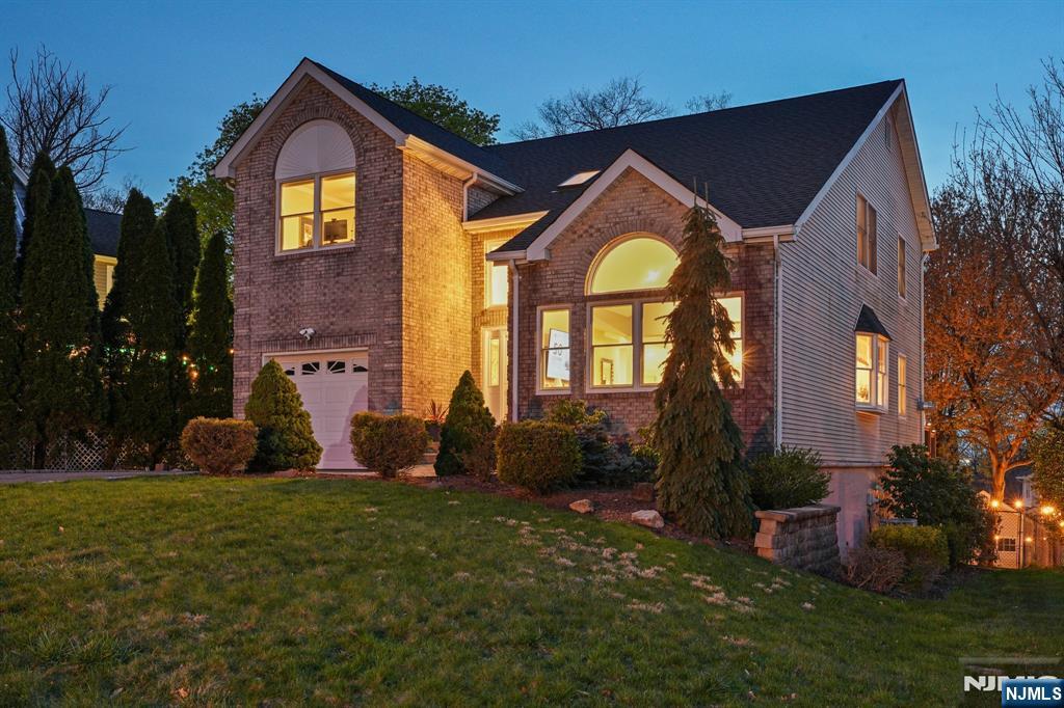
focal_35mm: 34
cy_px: 354
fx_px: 1005
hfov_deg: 55.8
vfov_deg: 38.9
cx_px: 532
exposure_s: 6
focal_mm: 22.7
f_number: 8
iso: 800
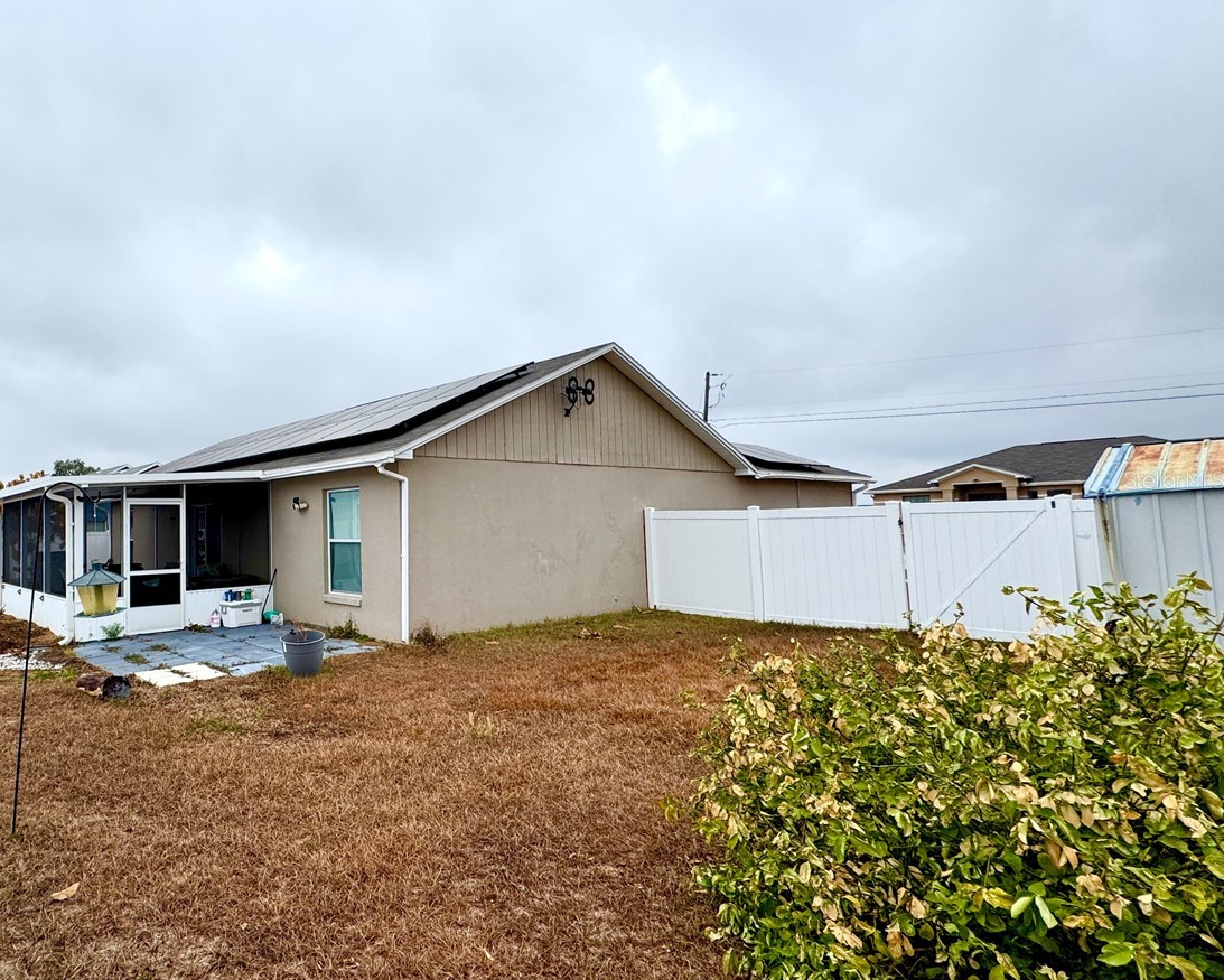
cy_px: 479
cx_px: 334
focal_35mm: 20
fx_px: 725
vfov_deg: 68.1
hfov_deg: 75.6
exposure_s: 1/1637
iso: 40
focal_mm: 2.22
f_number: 2.2
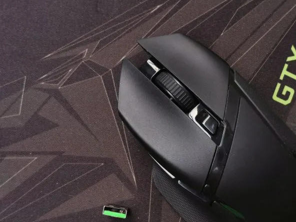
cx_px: 184
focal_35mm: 77
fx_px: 658
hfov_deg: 25.3
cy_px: 134
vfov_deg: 19.1
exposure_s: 1/100
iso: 125
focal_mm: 5.56
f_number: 1.6
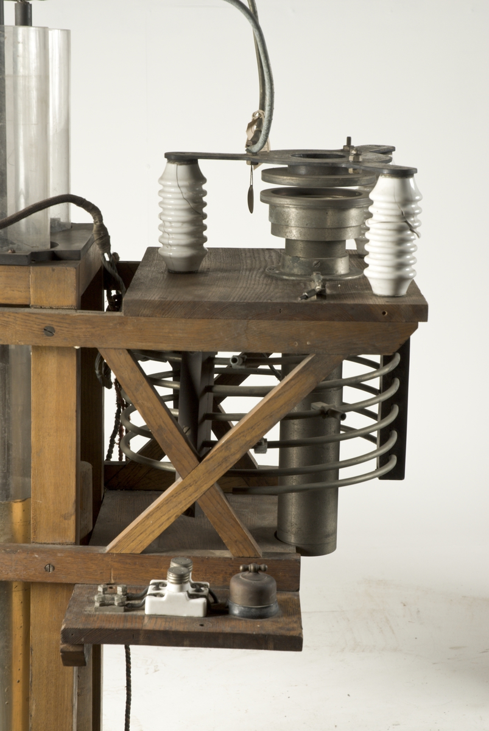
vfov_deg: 26.0
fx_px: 1585
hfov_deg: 17.5
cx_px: 244
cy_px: 366
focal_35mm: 78
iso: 100
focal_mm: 52
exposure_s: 1/100
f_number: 10
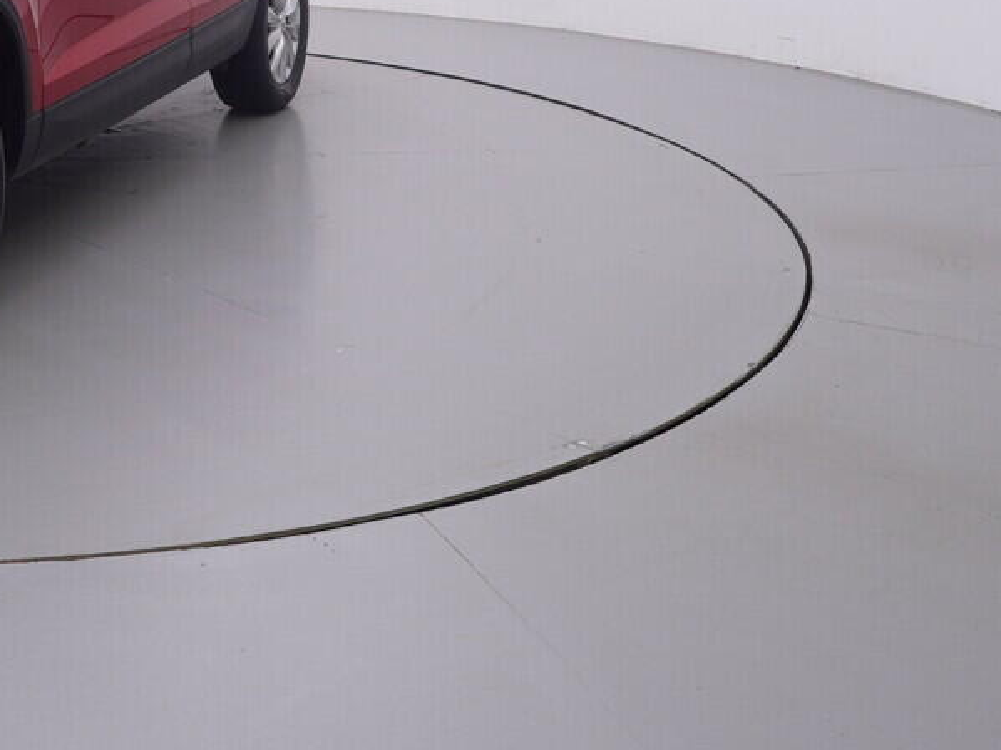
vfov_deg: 26.2
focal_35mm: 52
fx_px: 1508
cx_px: -107
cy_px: -37
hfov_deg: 32.3
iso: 200
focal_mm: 15
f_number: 5
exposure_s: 1/80
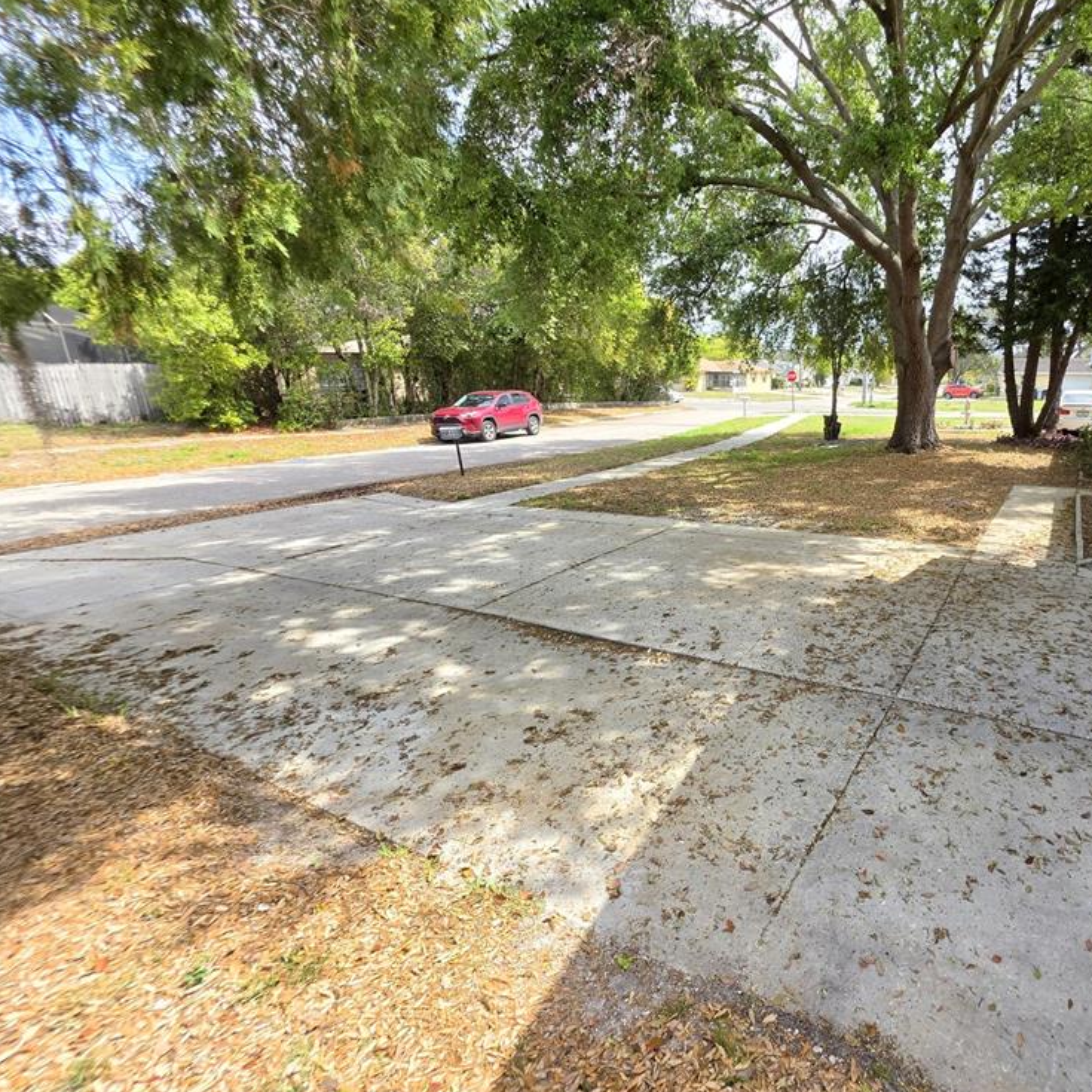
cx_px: 756
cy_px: 559
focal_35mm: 16
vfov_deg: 87.4
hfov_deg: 83.4
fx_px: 571
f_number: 1.9
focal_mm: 2.2
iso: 32
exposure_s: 1/827
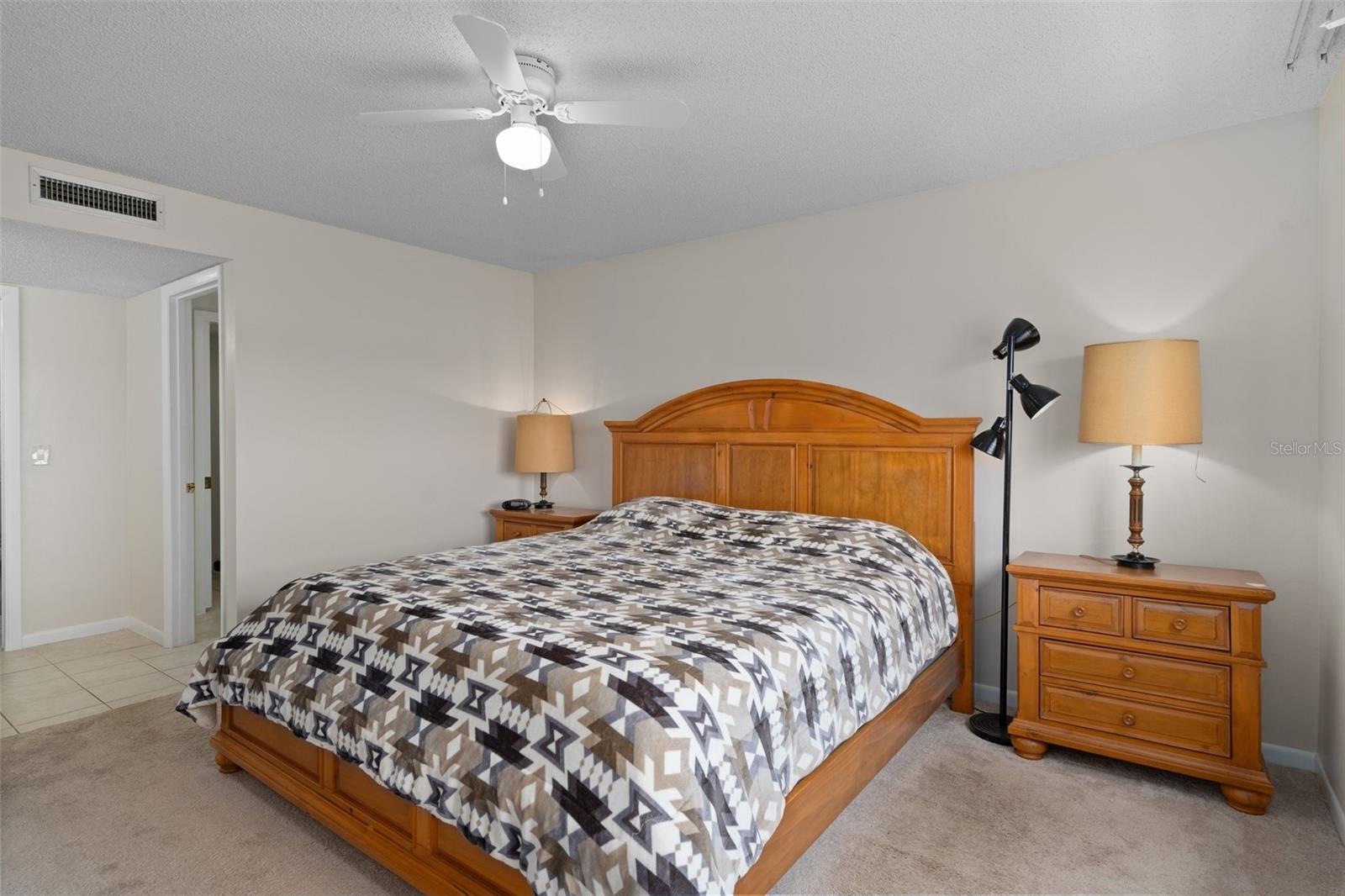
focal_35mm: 17
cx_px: 672
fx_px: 635
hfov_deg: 93.3
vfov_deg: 70.4
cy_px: 448
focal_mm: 17
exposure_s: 1/6
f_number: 8
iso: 320
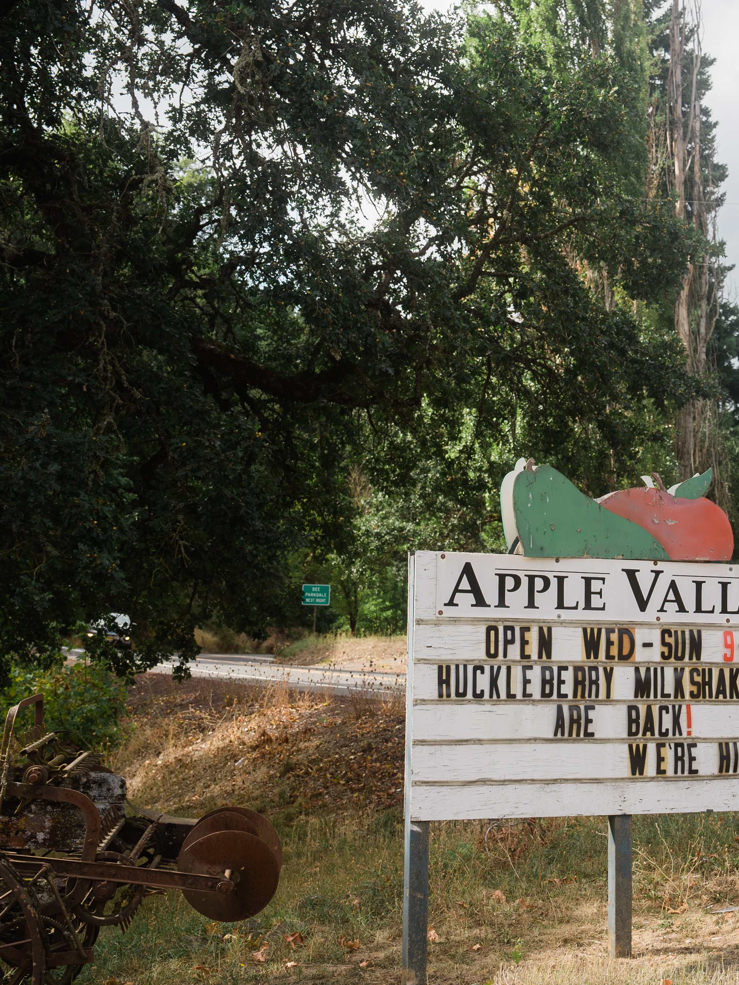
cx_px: 663
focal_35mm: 58
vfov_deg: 33.2
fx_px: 1651
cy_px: 494
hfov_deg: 24.5
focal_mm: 40
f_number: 5
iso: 80
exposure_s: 1/200
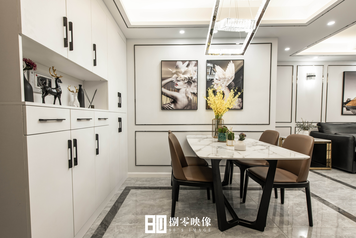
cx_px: 178
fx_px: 168
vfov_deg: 70.4
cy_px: 119
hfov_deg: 93.3
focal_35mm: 17
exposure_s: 1/8
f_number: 8
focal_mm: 17
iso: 100
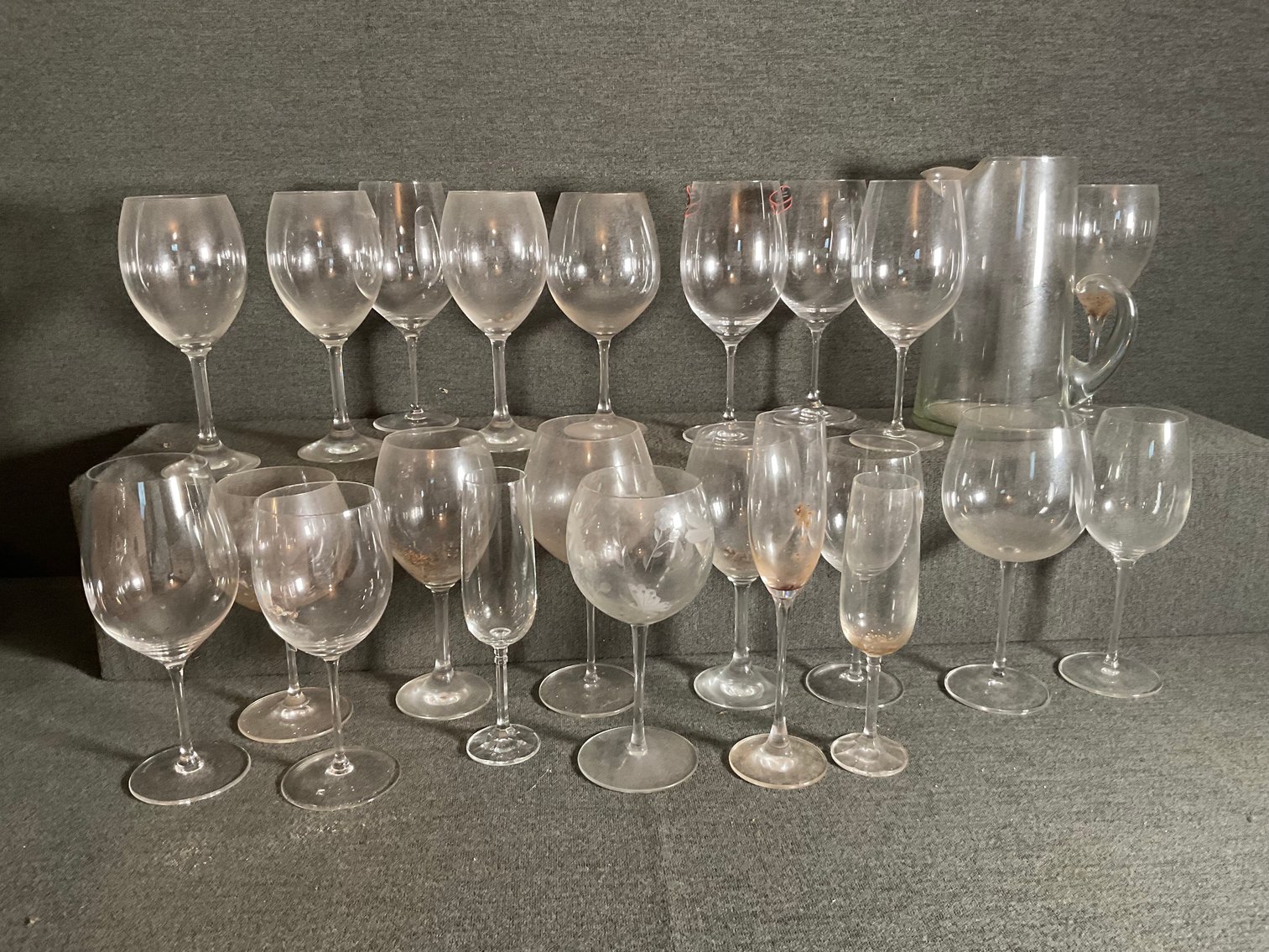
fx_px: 1063
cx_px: 634
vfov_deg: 48.2
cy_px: 476
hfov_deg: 61.7
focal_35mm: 29
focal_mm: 3
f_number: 1.8
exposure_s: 1/60
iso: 200
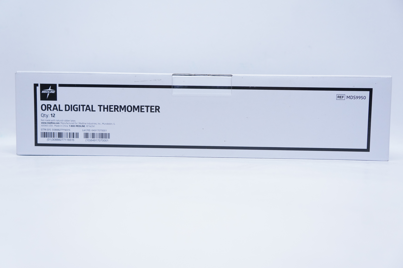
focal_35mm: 42
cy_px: 134
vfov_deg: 31.8
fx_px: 470
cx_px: 202
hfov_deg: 46.4
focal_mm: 28
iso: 800
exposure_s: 1/100
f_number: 4.5
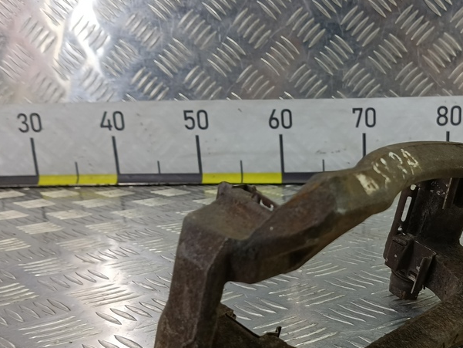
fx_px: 615
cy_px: 276
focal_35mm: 46
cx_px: 361
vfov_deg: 30.8
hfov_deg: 39.8
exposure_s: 1/50
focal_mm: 4.11
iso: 119
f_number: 1.6
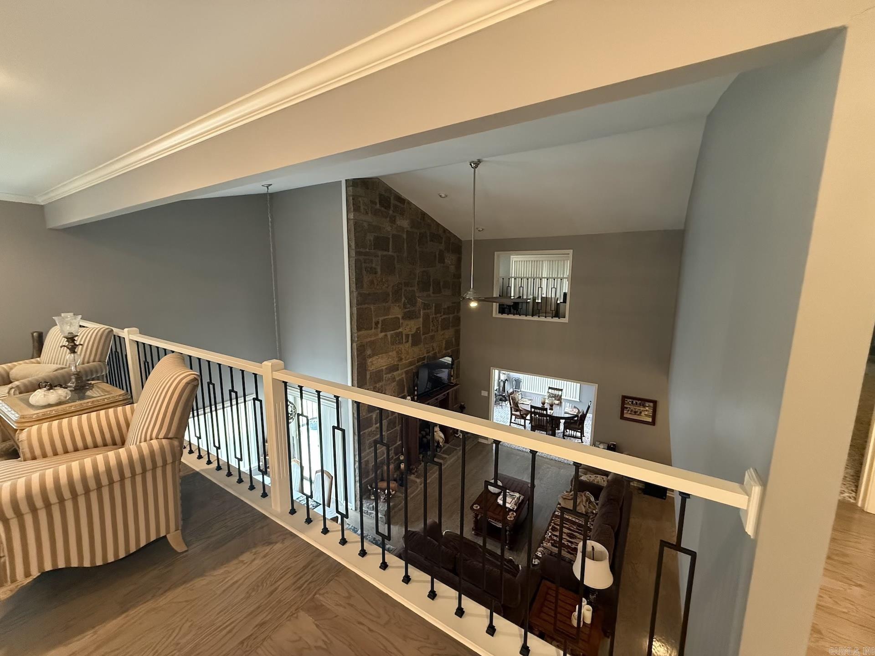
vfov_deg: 85.7
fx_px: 354
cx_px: 438
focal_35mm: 14
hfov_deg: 102.1
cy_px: 328
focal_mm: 2.22
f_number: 2.2
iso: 640
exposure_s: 1/60
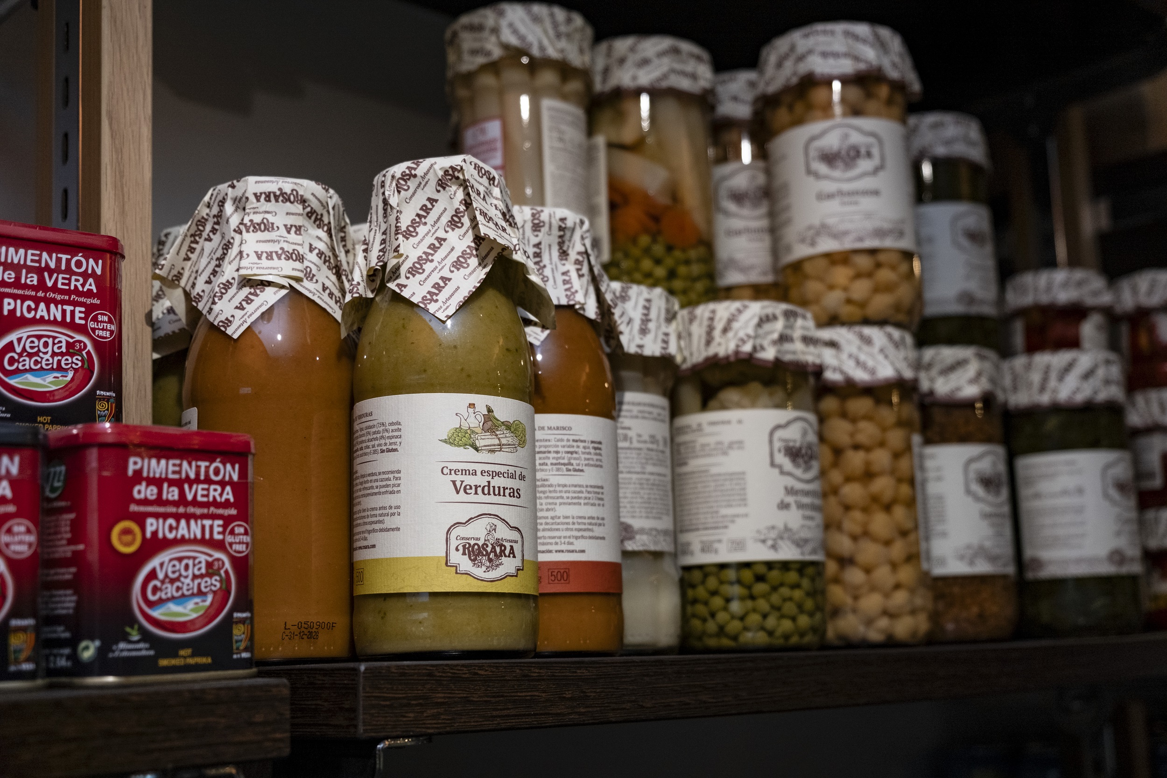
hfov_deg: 43.6
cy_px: 389
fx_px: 1458
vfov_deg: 29.9
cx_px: 584
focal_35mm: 45
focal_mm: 30.2
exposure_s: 1/125
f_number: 3.6
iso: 640
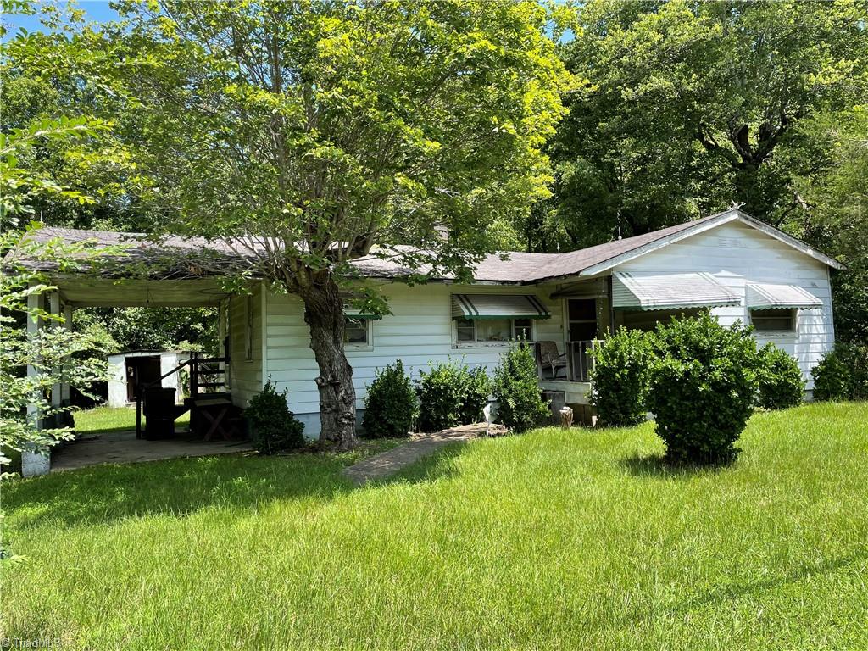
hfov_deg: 67.3
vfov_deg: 53.1
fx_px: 652
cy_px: 326
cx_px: 434
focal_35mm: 26
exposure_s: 1/988
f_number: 1.6
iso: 32
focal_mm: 4.2
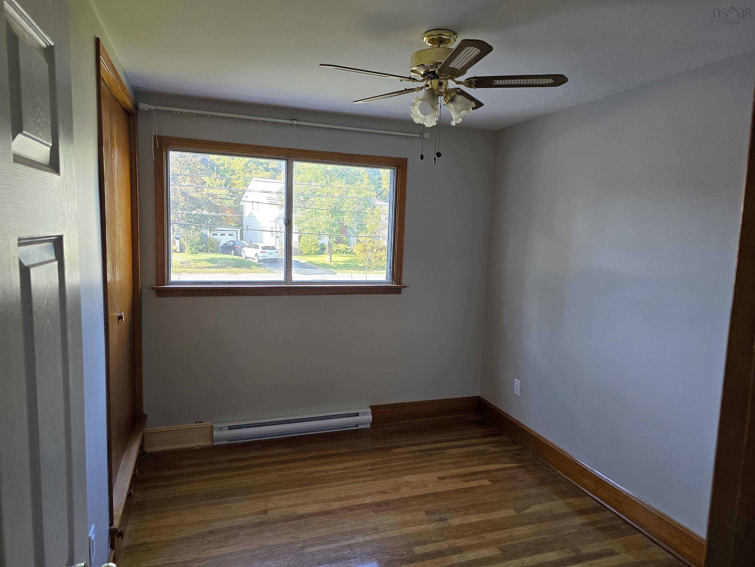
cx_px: 378
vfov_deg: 58.9
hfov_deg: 73.9
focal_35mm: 23
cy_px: 284
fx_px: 502
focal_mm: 6.3
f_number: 1.7
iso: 125
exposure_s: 1/180
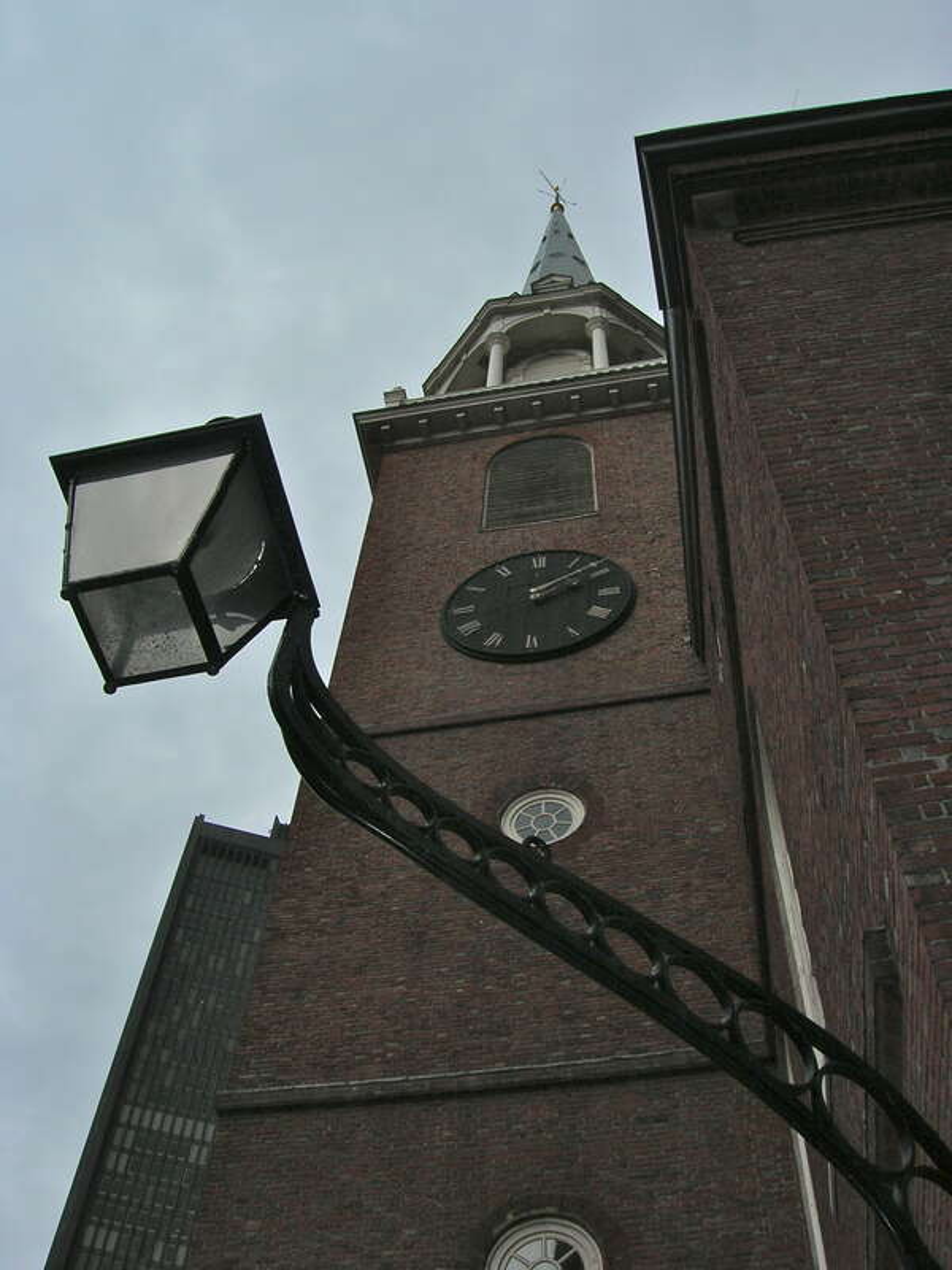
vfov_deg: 54.0
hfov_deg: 41.8
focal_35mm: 34
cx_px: 476
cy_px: 635
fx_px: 1247
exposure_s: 1/597
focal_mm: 5.7
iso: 71
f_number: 4.9
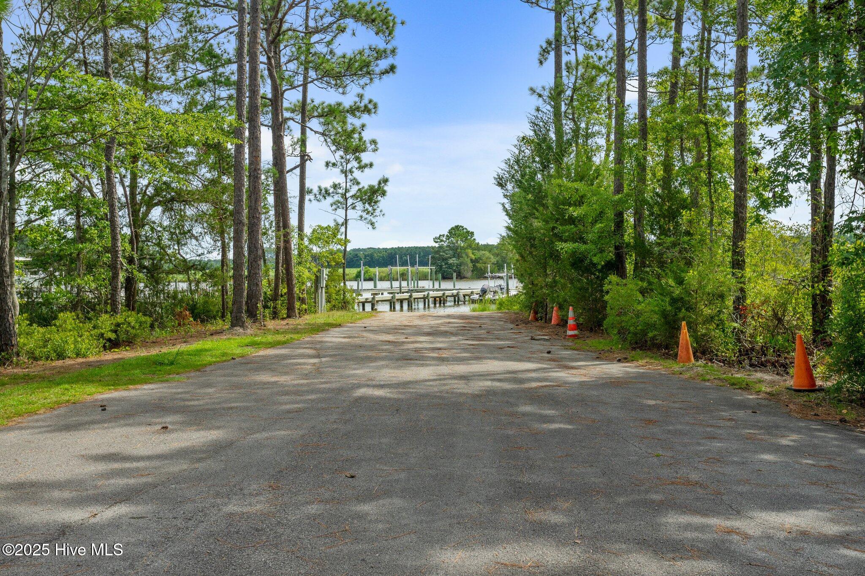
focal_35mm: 37
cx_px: 432
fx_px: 889
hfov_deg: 51.9
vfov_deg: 35.9
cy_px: 288
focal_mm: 37
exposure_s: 1/1000
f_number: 8
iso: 160
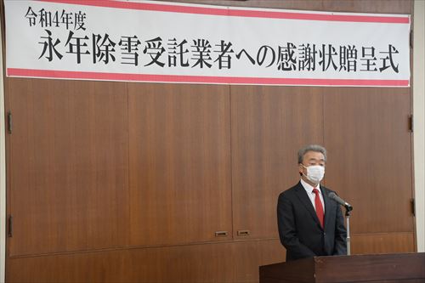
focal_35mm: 98
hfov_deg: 20.9
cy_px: 142
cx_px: 212
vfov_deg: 14.0
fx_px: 1151
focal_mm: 65
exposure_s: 1/125
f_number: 5.6
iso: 1250
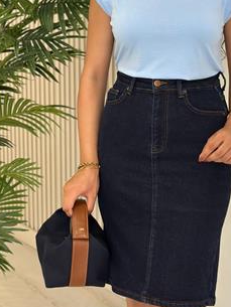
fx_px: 747
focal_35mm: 84
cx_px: 177
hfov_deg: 17.5
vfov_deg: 22.9
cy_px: 51
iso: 80
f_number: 1.78
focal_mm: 6.86
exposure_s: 1/264
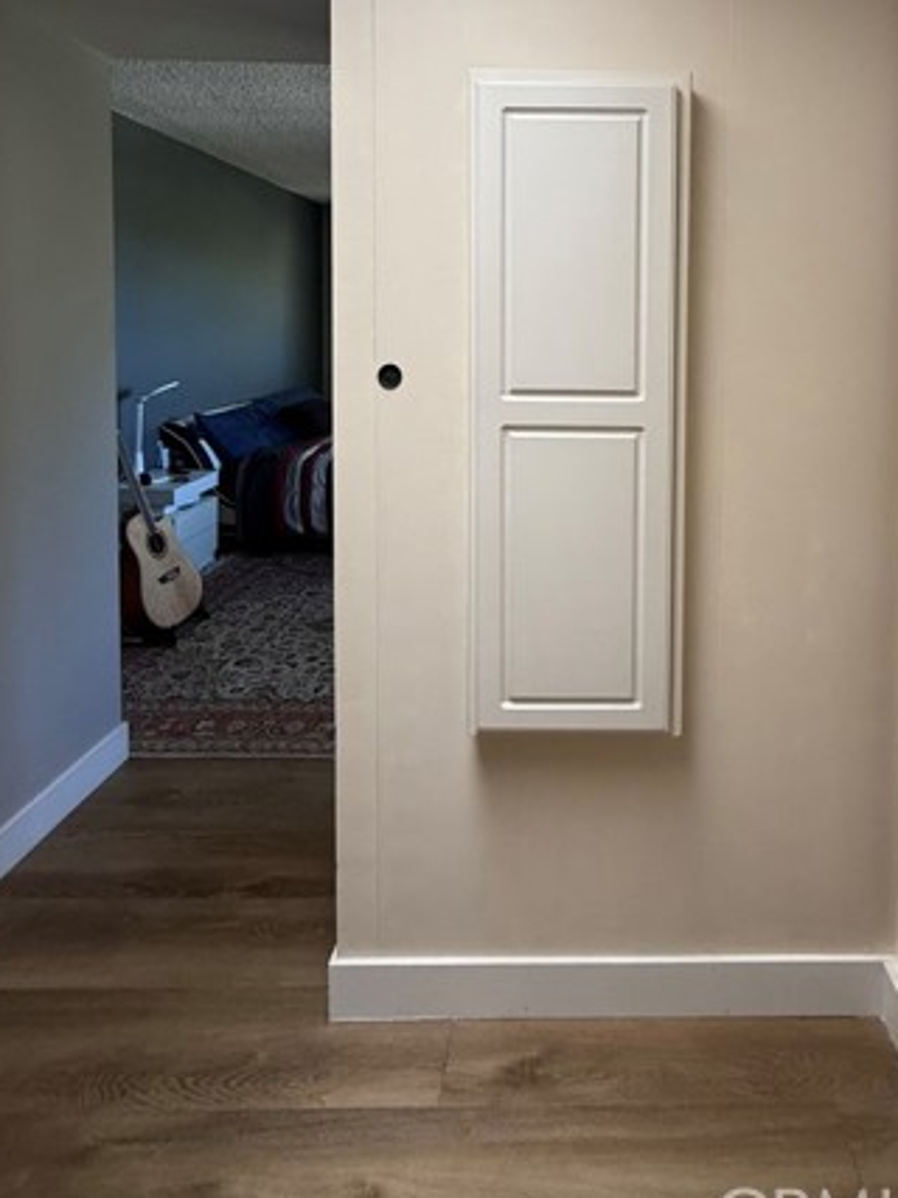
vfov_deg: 75.3
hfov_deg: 61.9
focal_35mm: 21
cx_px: 595
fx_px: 727
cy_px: 356
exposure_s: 1/99
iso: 160
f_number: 2.2
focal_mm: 2.22
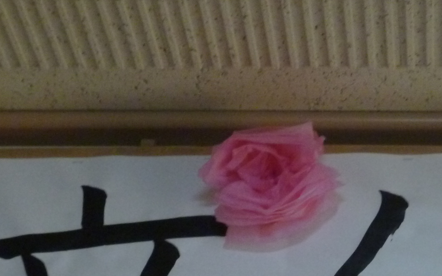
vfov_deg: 9.9
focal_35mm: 131
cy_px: 322
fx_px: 1578
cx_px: 473
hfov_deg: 15.6
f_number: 3.9
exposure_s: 1/30
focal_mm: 8
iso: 400
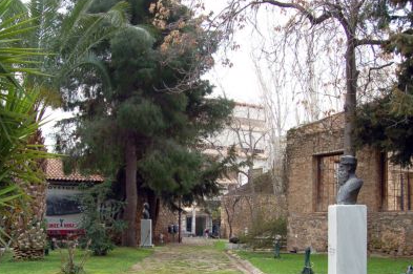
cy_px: 184
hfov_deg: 44.4
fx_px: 504
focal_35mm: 44
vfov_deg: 30.2
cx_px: 179
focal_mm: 18
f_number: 7.1
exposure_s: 1/200
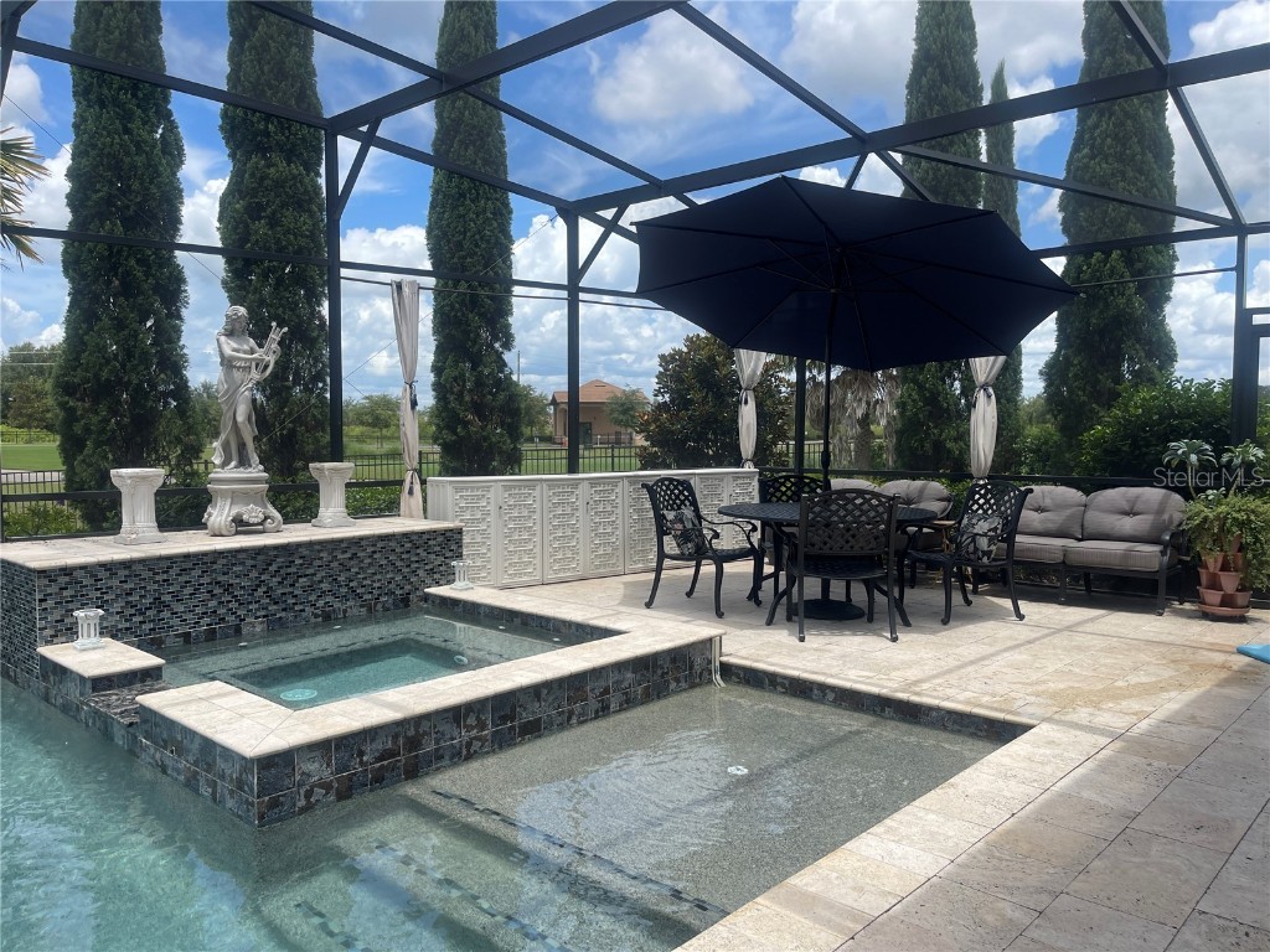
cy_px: 476
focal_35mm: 25
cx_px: 635
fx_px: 917
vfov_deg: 54.9
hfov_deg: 69.4
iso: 32
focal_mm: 5.1
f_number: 1.6
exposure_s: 1/1821
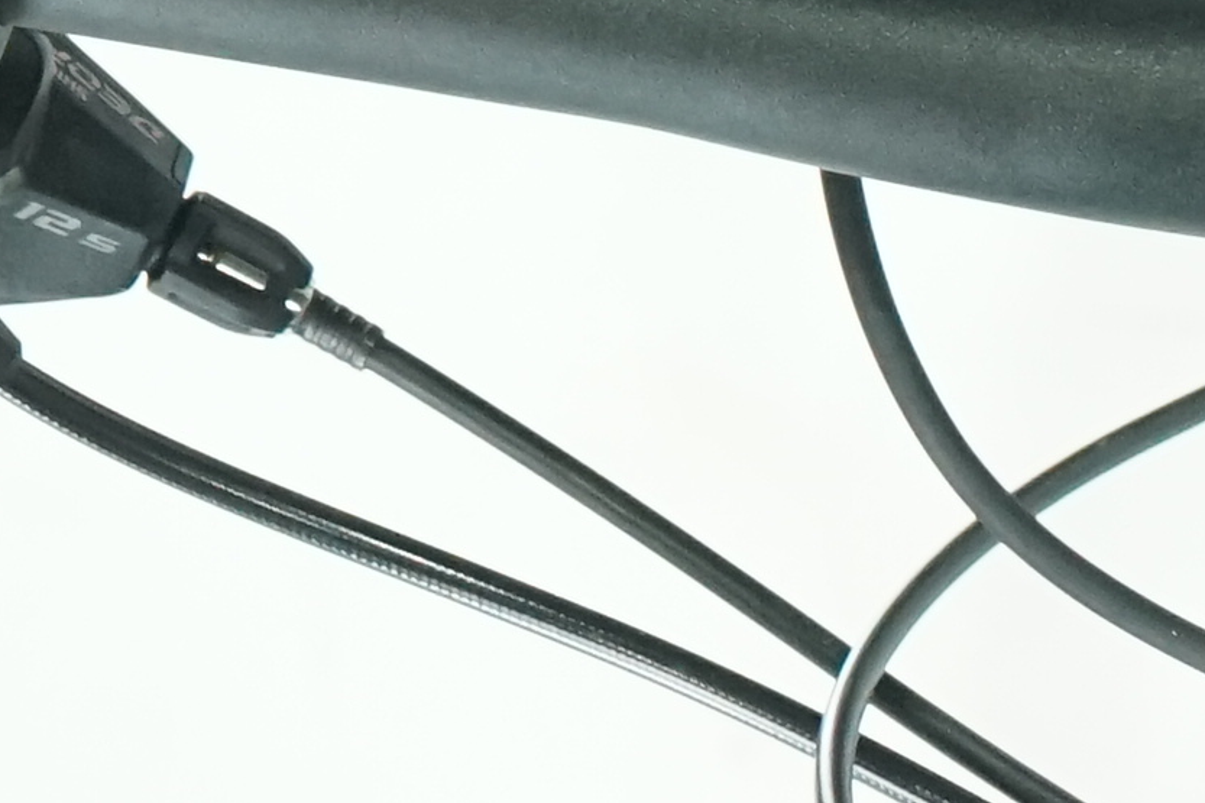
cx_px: 1866
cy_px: 1657
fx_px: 8199
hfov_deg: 8.2
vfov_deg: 5.5
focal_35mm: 245
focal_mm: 34
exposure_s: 1/200
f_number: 5
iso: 2500
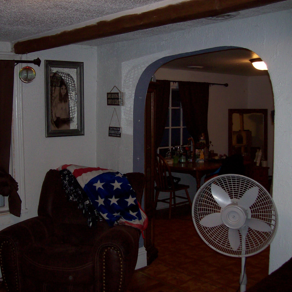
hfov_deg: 39.0
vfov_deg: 39.2
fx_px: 410
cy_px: 146
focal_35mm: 43
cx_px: 113
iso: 80
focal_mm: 6
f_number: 2.7
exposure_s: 1/64
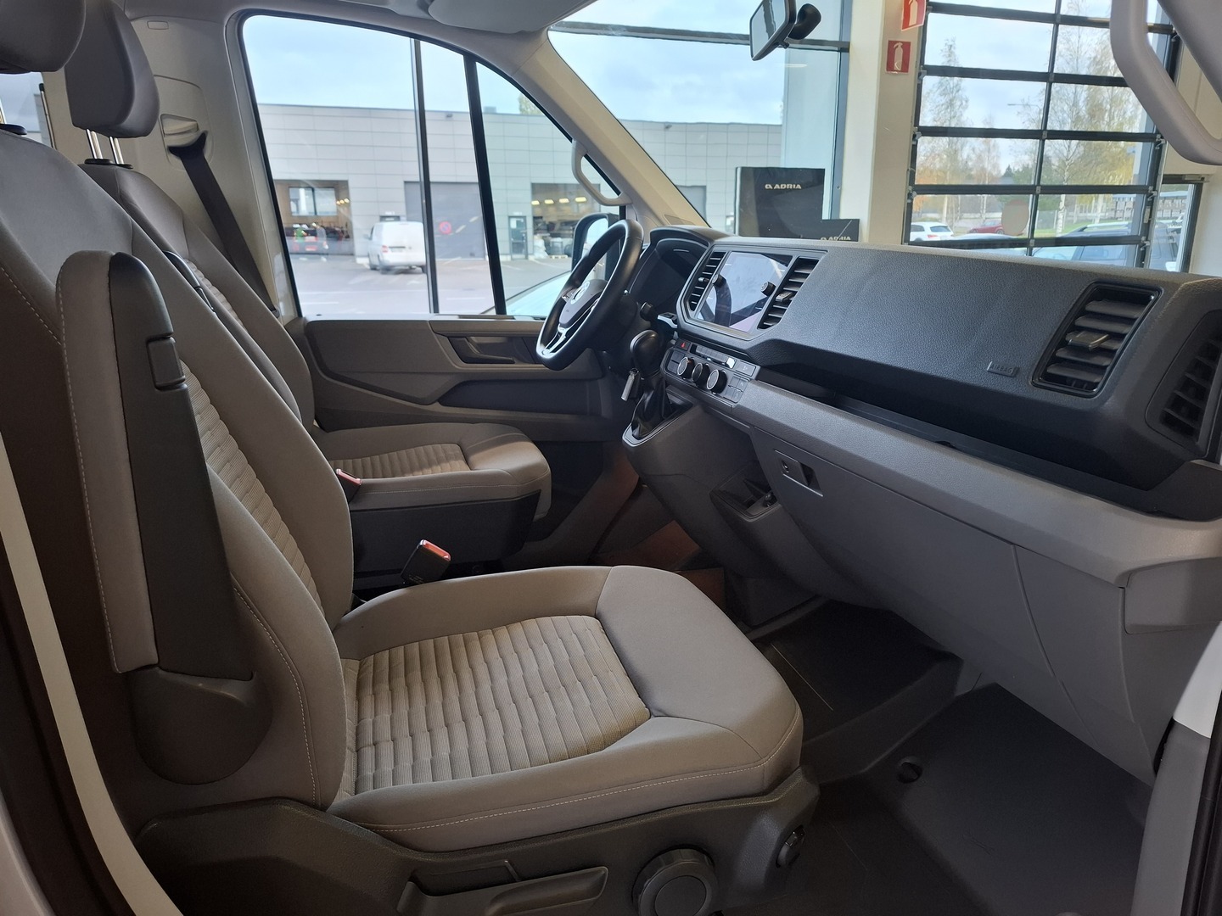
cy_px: 458
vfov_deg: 58.9
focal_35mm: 23
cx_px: 611
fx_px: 812
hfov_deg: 73.9
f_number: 1.8
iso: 250
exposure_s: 1/100
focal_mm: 5.54
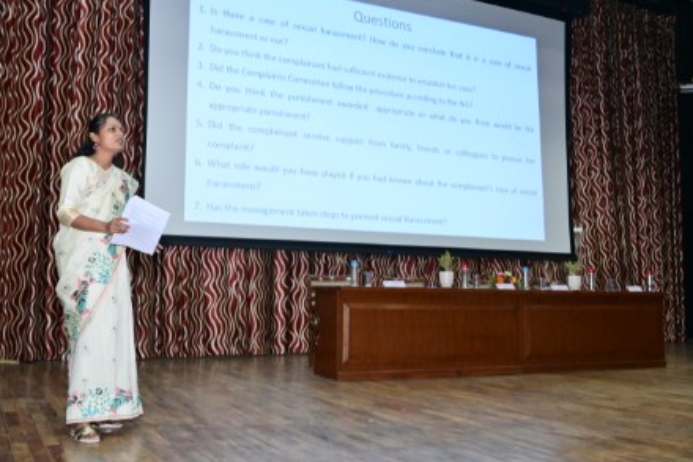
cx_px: 332
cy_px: 238
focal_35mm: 36
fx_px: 693
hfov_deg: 53.1
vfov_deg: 36.8
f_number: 6.3
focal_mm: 22
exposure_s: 1/100
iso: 2000
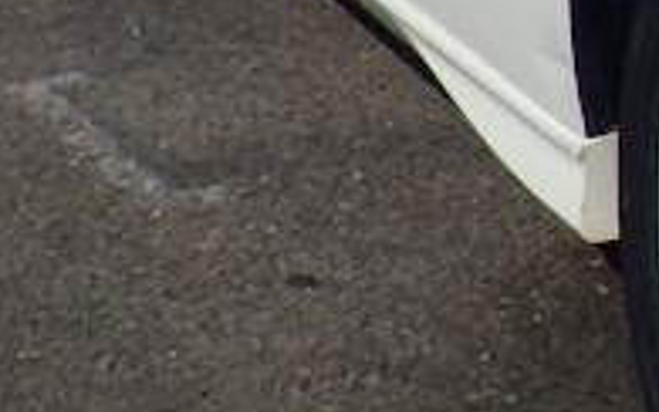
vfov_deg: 6.6
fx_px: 3395
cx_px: 1419
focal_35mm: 189
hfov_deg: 10.1
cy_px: -527
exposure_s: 1/1500
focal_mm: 6.1
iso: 125
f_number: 4.6
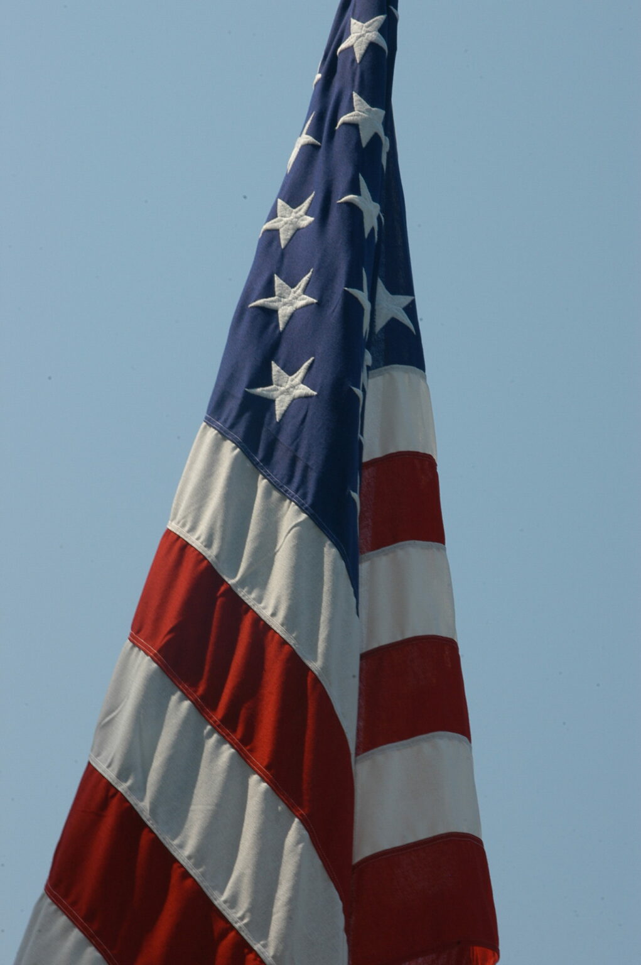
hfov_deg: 11.1
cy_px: 482
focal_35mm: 123
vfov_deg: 16.7
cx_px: 320
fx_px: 3292
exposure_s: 1/180
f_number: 16
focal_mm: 82
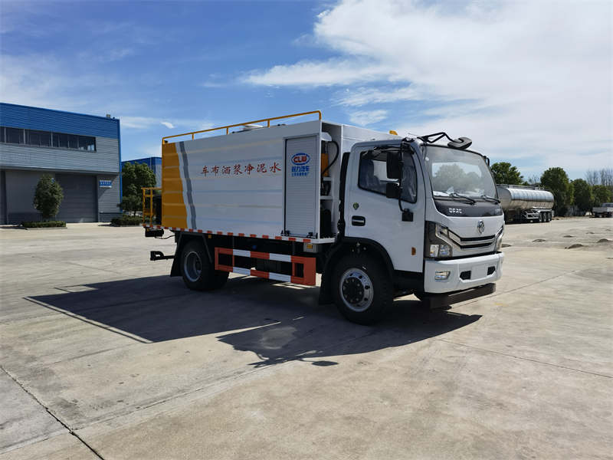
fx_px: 478
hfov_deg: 65.3
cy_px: 230
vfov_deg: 51.4
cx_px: 306
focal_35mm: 27
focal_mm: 6.67
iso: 50
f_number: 1.9
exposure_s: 1/6711
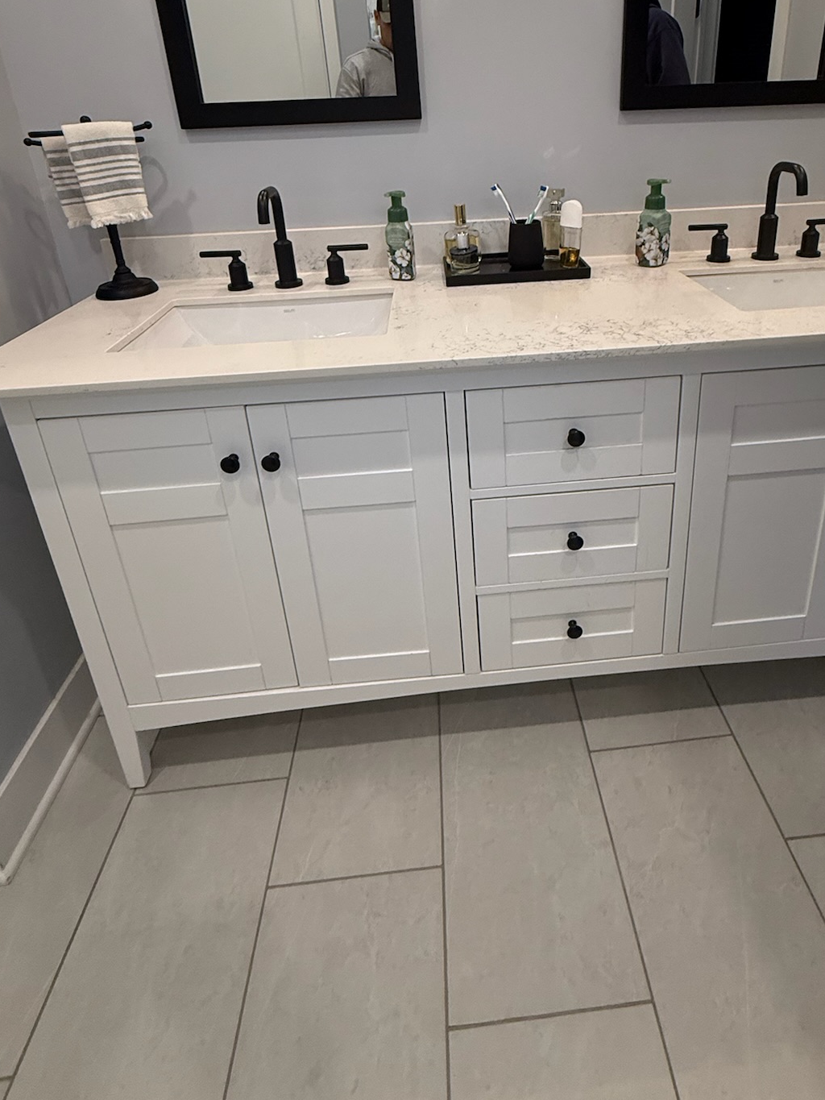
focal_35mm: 21
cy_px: 370
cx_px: 491
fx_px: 667
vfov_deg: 76.6
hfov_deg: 62.9
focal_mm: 2.22
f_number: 2.2
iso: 250
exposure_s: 1/120
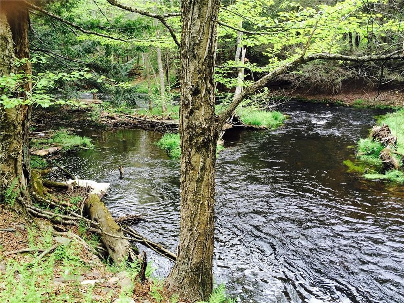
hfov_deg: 60.0
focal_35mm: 30
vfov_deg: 46.8
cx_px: 202
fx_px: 350
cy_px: 152
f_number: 2.2
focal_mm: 4.12
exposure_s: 1/120
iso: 40
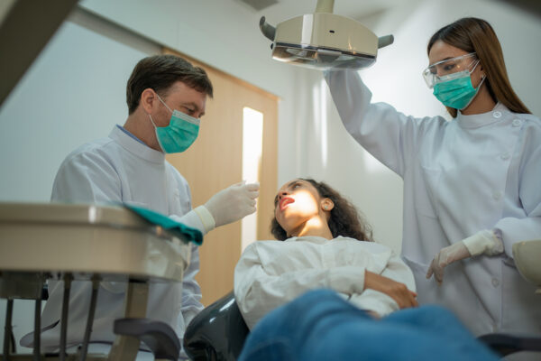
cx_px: 270
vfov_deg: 37.9
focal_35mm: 35
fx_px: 526
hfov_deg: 54.4
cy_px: 180
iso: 100
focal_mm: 35
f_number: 2
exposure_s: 1/160
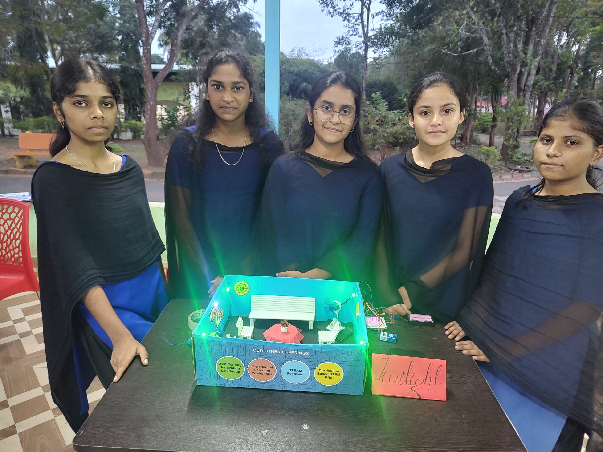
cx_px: 302
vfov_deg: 58.9
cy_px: 226
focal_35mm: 23
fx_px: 401
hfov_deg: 73.9
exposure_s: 1/25
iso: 784
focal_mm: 5.56
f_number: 1.8
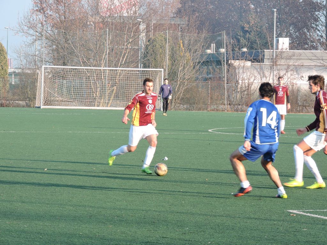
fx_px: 1748
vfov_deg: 8.0
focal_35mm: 185
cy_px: 122
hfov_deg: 10.7
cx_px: 164
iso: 100
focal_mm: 33
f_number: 4.6
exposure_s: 1/125
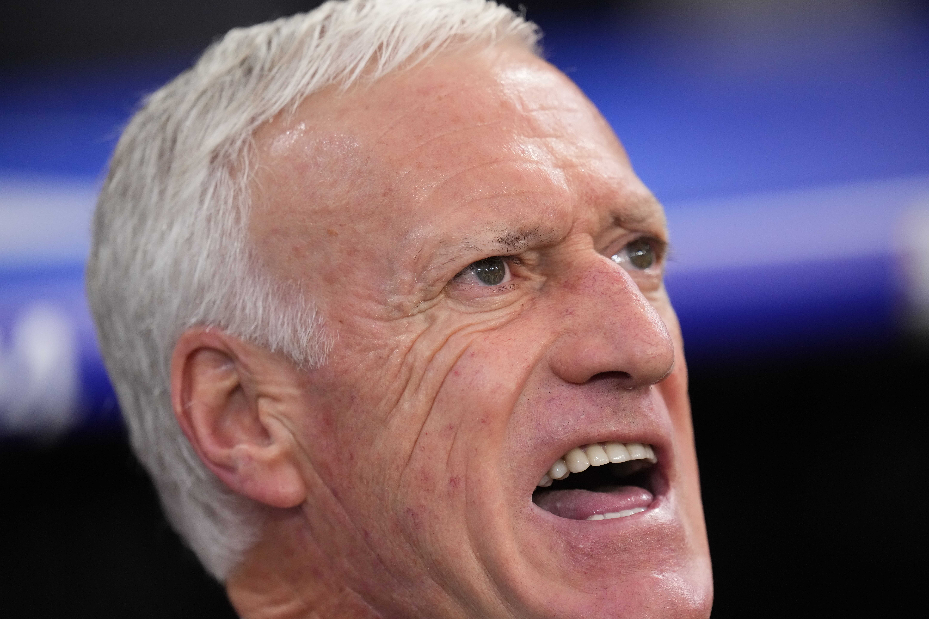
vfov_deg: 3.4
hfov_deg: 5.2
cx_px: 464
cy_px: 310
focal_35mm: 400
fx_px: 10321
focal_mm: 400
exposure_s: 1/2000
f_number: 2.8
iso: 5000
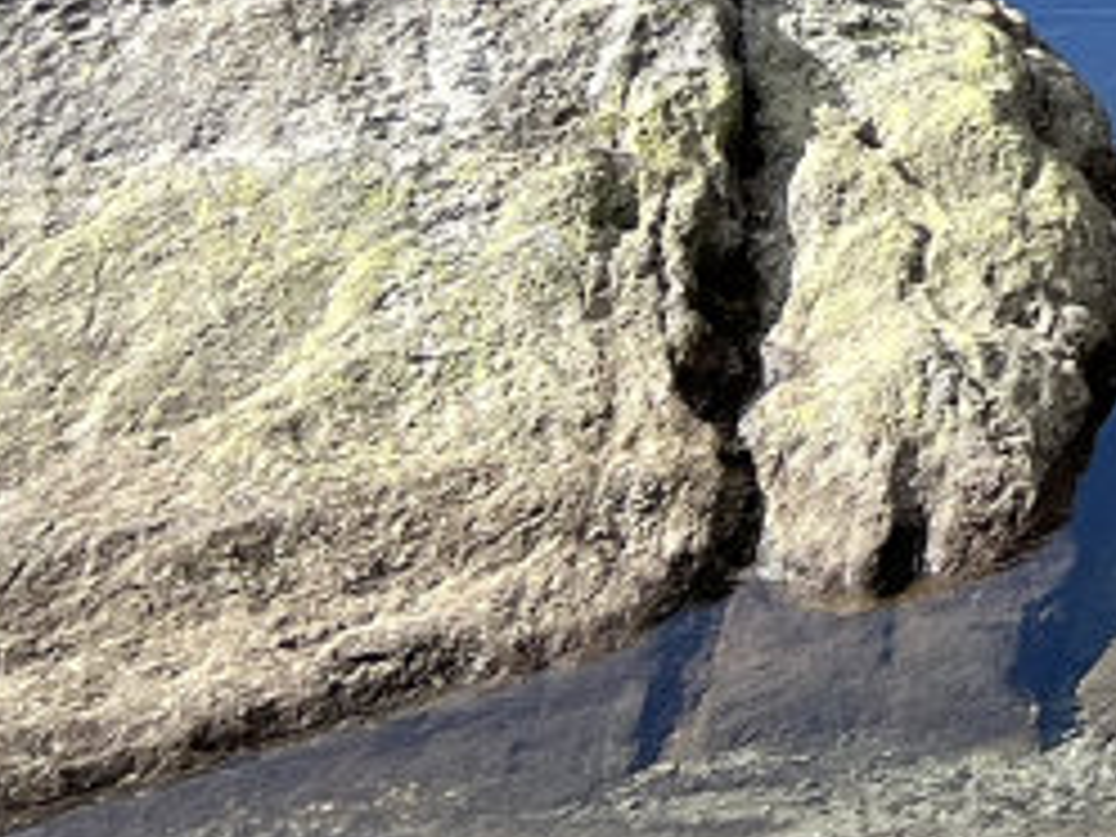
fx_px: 5416
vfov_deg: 8.1
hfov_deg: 9.9
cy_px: -1224
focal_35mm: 168
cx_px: 2925
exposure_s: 1/3165
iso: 50
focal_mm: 5.7
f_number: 1.5
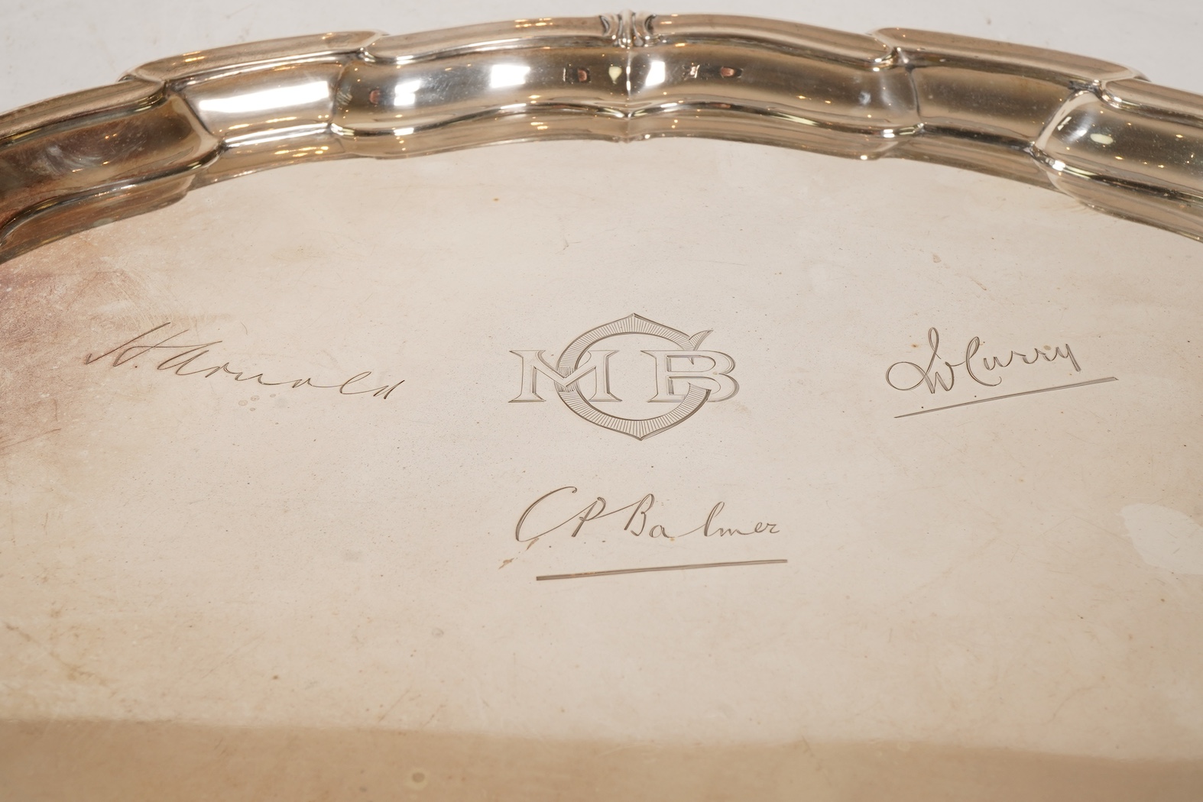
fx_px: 1504
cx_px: 602
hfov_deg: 43.6
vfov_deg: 29.9
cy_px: 401
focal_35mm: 45
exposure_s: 1/125
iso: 400
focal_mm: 30
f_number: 22
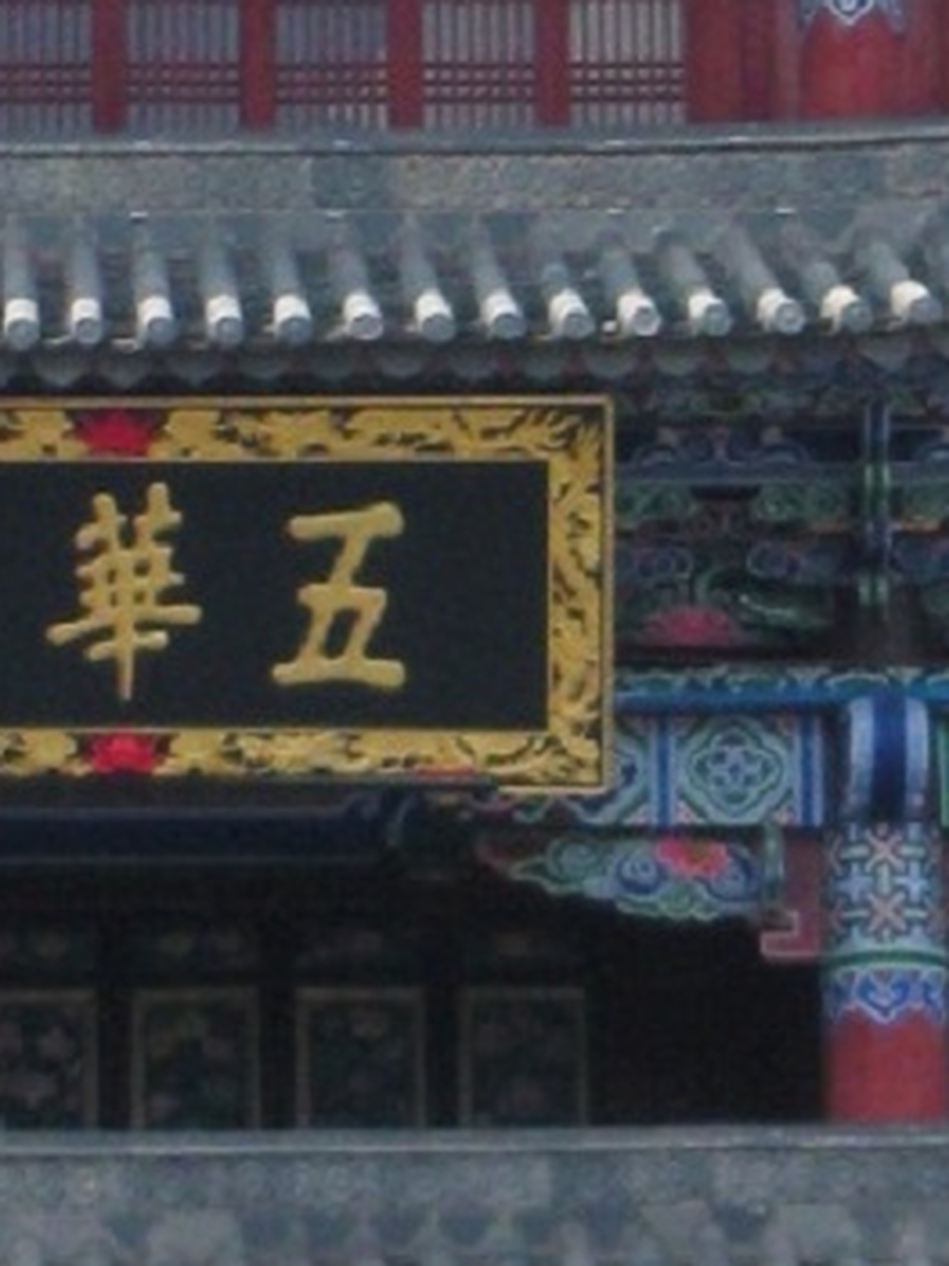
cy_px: 880
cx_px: 260
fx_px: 16898
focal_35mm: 462
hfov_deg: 3.2
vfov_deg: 4.3
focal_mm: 14.2
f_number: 4.8
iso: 64
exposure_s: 1/360
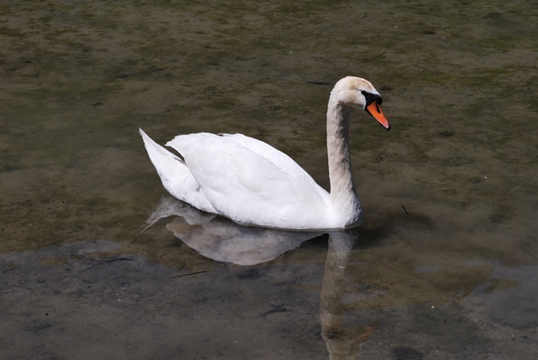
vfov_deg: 16.6
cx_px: 269
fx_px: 1234
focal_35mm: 82
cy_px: 180
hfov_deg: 24.6
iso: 100
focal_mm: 55
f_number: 10
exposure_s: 1/400
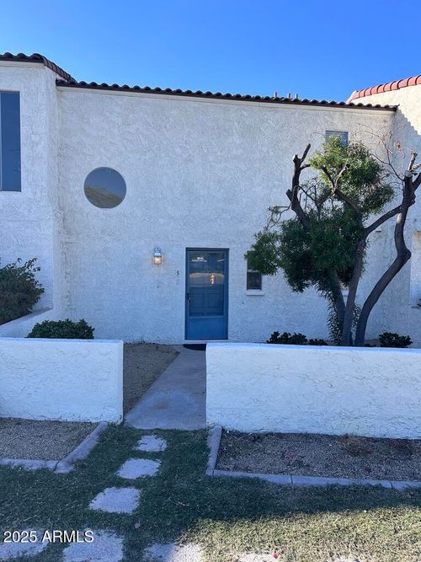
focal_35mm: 24
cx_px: 210
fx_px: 389
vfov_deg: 71.6
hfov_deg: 56.8
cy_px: 281
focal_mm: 6.86
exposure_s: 1/1721
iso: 80
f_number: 1.78
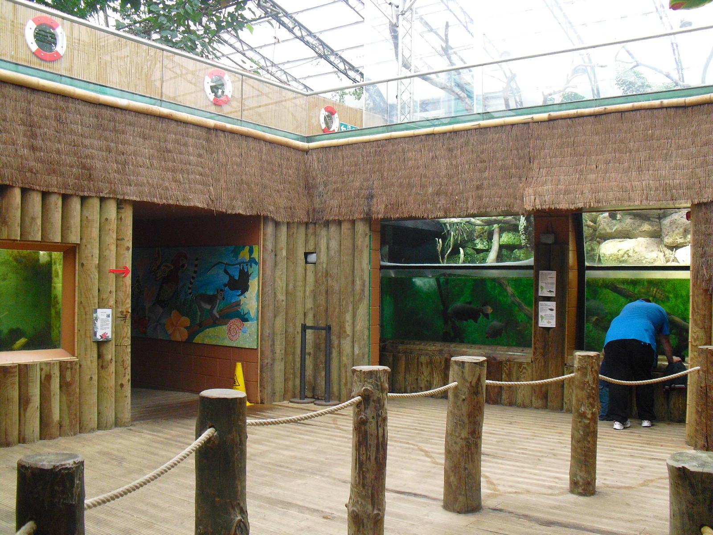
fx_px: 742
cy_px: 268
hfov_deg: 51.4
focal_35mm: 36
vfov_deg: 39.7
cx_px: 356
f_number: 3.1
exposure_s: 1/60
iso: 400
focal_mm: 6.3
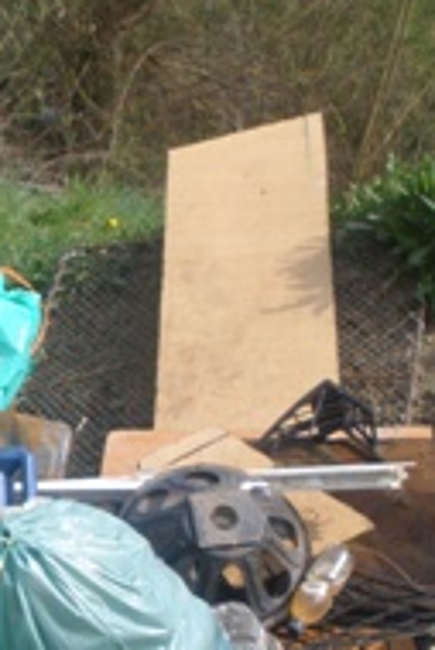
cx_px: -55
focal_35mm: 98
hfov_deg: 13.7
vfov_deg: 20.8
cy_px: 378
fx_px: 1773
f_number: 5.6
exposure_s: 1/250
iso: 80
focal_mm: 6.3
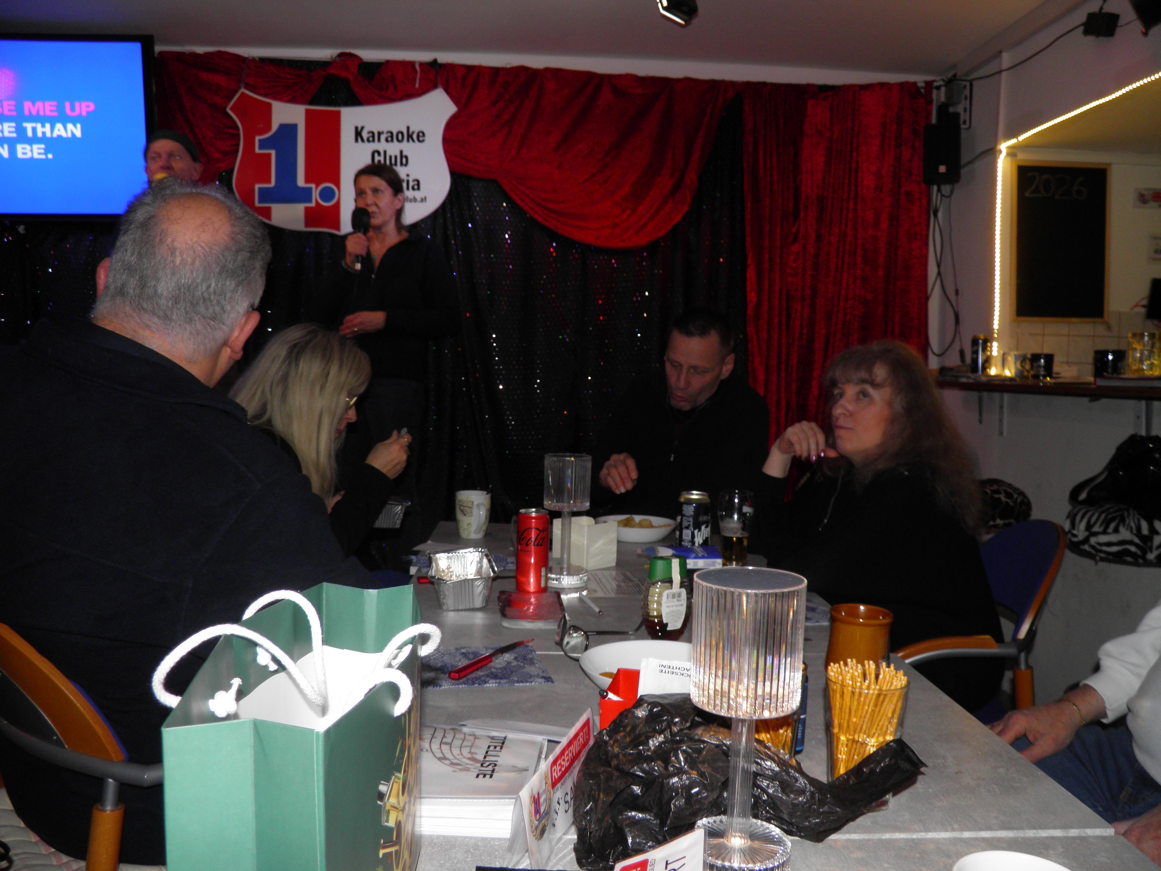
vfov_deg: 49.7
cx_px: 580
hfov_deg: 63.4
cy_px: 436
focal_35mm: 28
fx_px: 939
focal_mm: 4.9
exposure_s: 1/30
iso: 100
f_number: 2.8
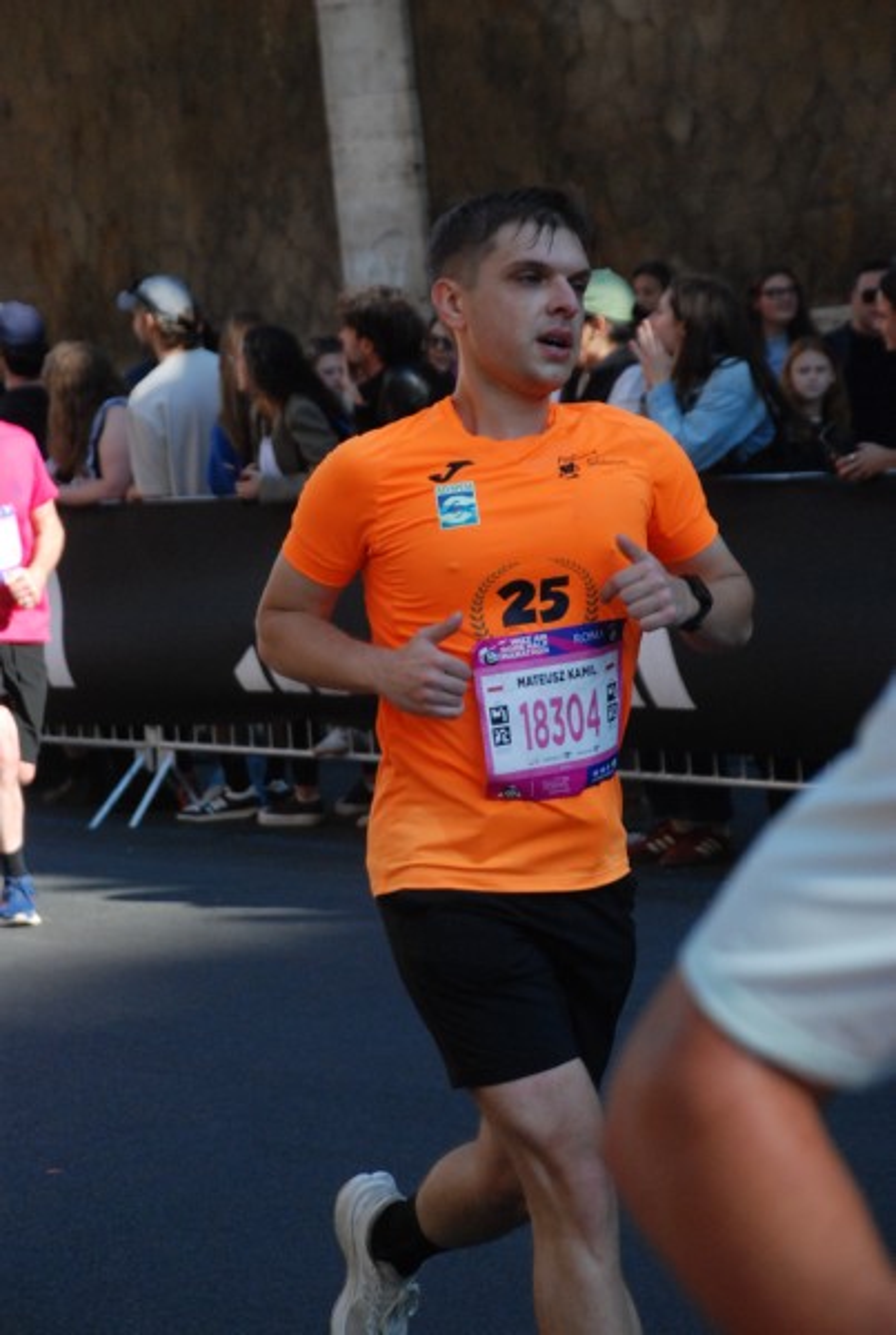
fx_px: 4735
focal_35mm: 128
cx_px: 448
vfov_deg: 16.0
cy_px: 668
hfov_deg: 10.8
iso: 1000
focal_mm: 85
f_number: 5.6
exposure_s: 1/1250
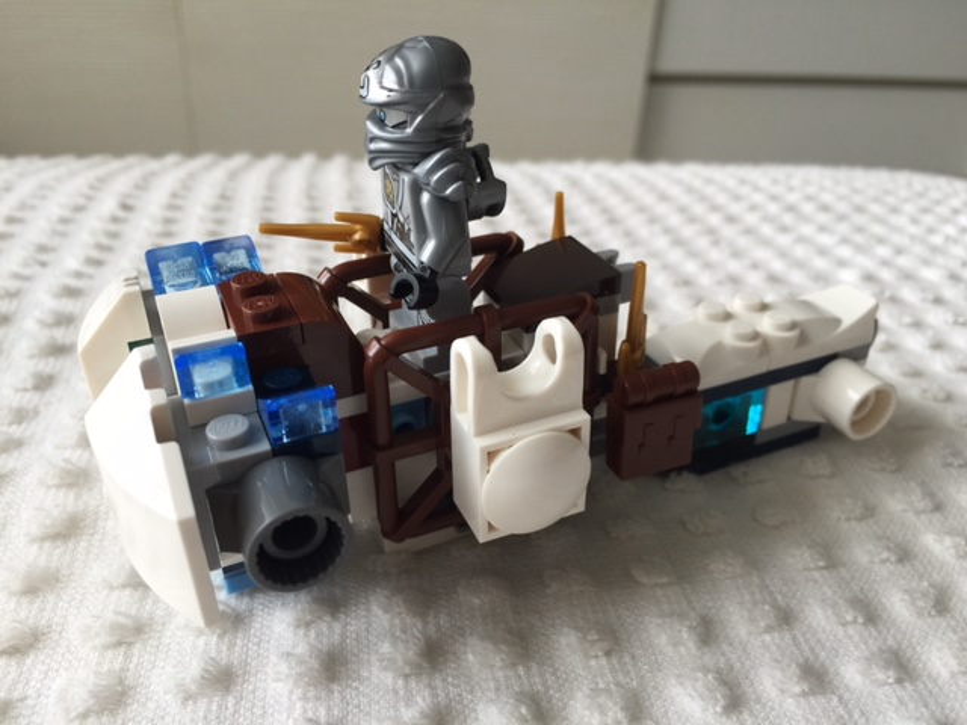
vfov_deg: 48.2
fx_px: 810
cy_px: 362
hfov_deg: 61.7
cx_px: 484
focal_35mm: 29
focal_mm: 4.15
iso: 32
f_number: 2.2
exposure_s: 1/30
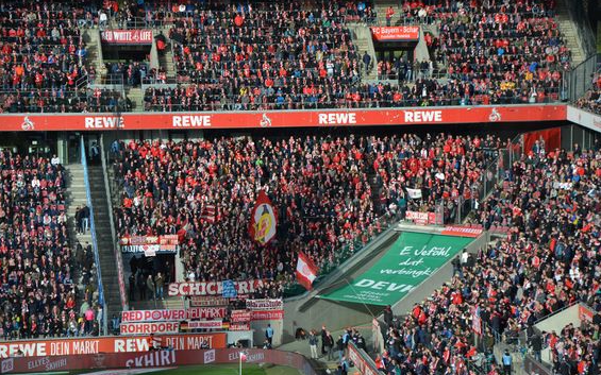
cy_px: 178
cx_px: 302
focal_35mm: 162
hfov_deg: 13.0
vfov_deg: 8.1
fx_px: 2645
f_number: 5.6
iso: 200
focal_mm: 105
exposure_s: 1/500
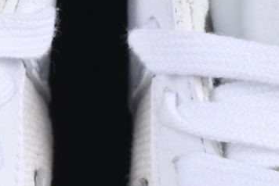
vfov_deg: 2.3
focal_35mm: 586
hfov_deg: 3.5
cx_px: 93
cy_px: 410
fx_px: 4545
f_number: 8
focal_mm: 50
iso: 160
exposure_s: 1/100
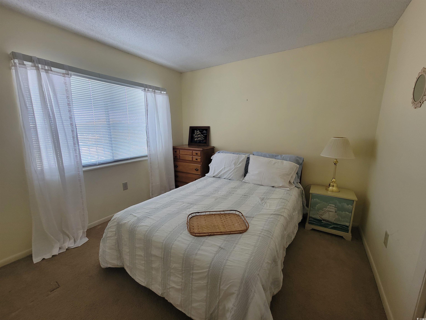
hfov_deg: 106.2
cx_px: 213
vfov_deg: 89.9
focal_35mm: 13
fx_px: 160
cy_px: 160
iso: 160
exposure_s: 1/60
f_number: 2.2
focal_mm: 2.2
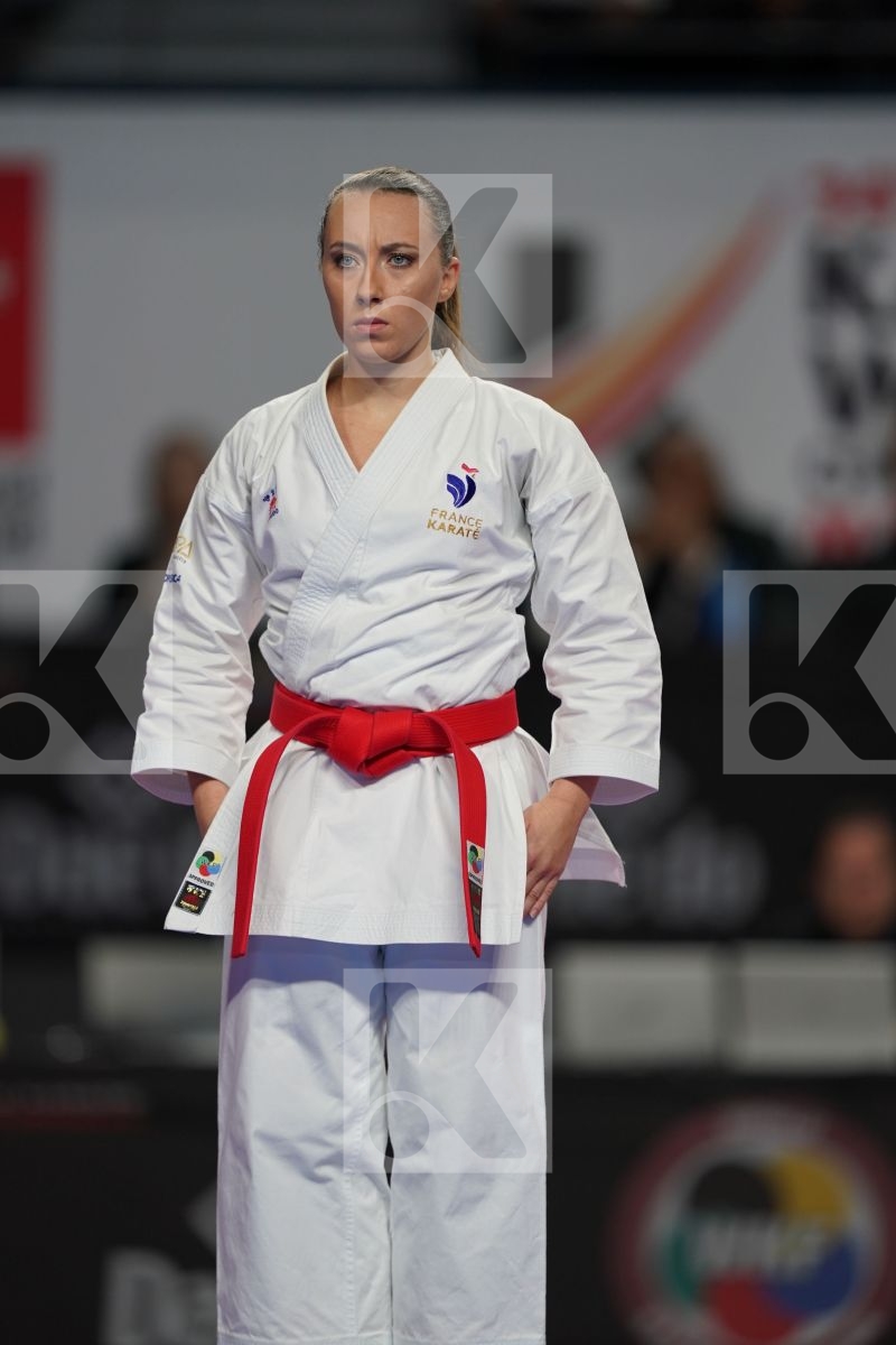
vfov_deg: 5.2
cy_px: 672
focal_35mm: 400
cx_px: 448
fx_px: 14932
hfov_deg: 3.4
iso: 640
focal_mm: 400
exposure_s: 1/500
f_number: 2.8
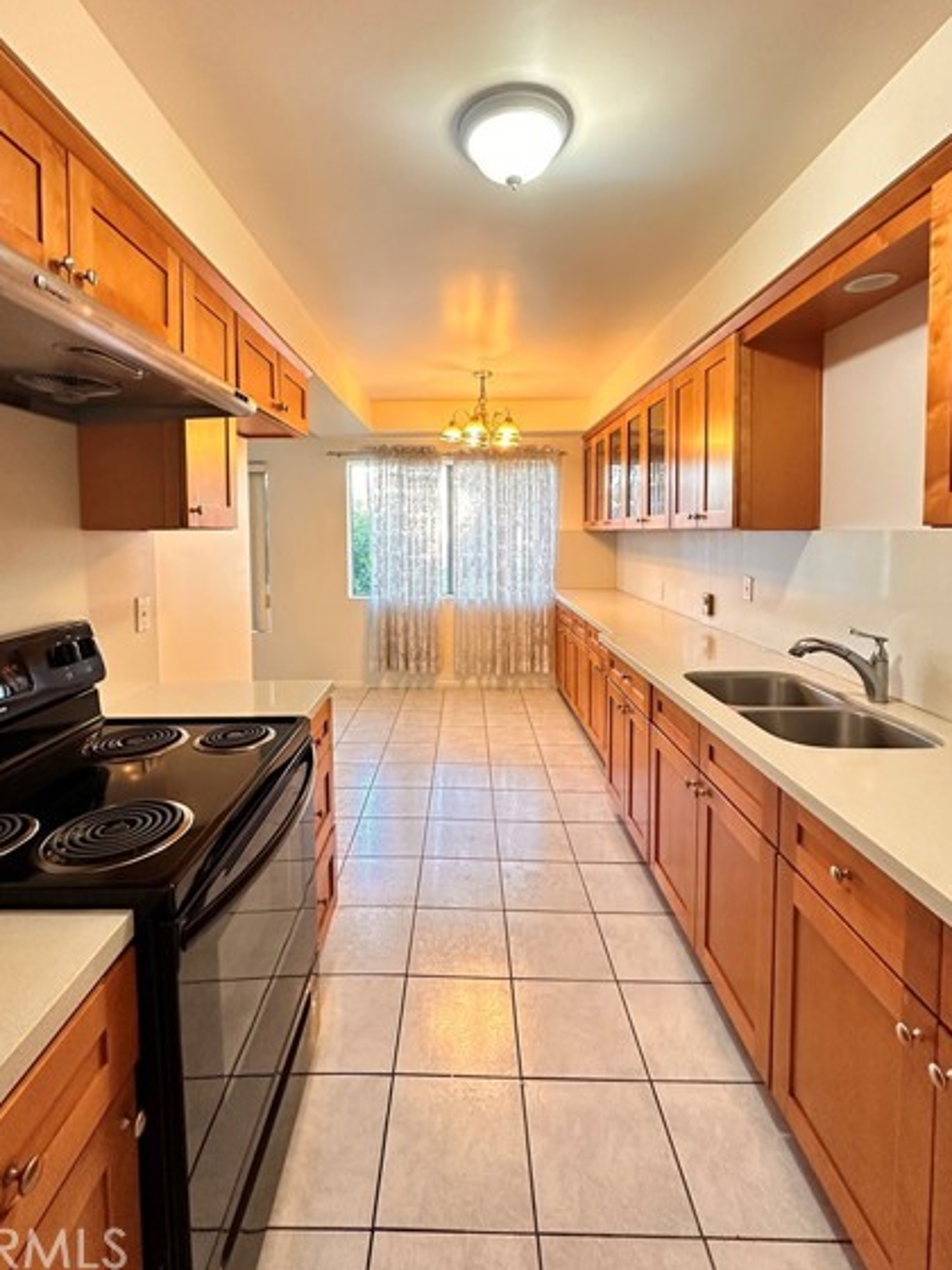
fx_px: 587
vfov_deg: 94.0
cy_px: 556
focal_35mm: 16
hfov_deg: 78.1
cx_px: 453
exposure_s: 1/60
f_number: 2.2
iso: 400
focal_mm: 2.22
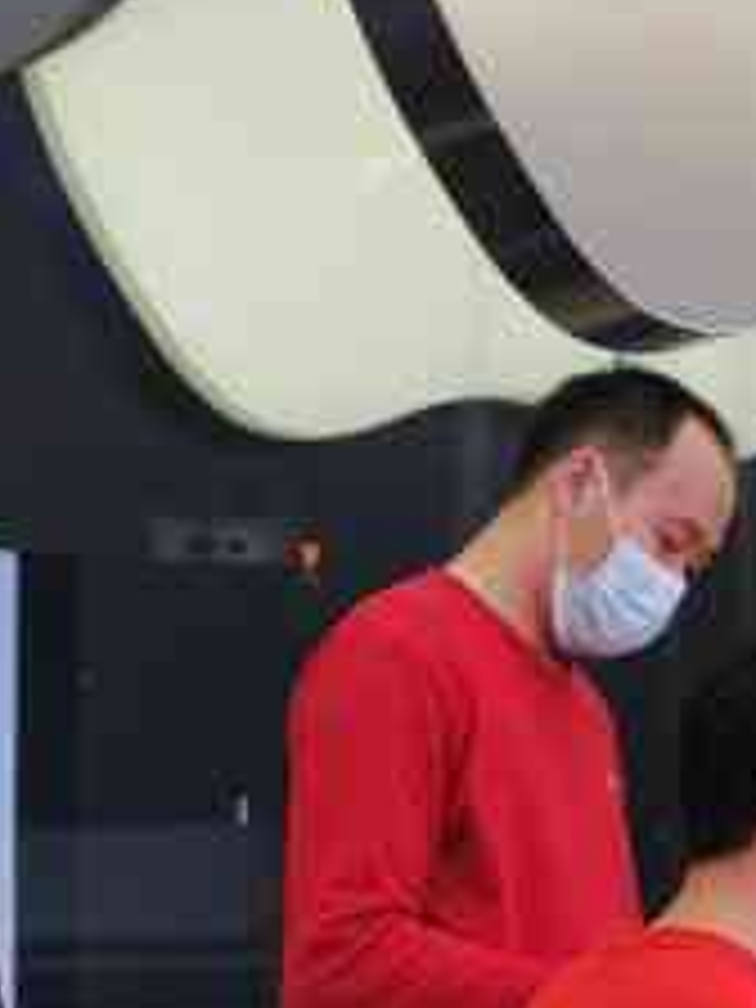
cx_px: 778
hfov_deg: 7.2
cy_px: 457
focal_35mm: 204
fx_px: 5940
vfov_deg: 9.7
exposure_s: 1/100
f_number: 1.8
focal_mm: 5.58
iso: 80
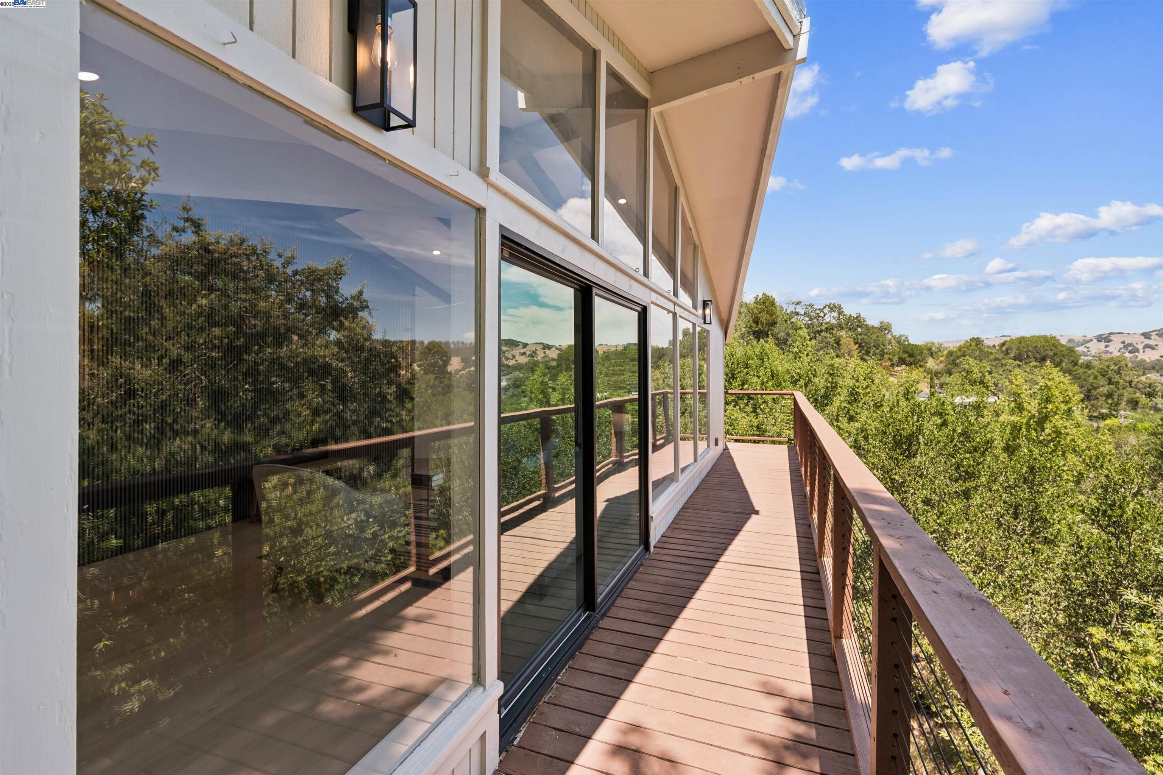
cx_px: 582
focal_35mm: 16
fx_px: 517
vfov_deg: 73.7
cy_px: 388
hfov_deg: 96.7
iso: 100
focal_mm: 16
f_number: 5.6
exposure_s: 1/160
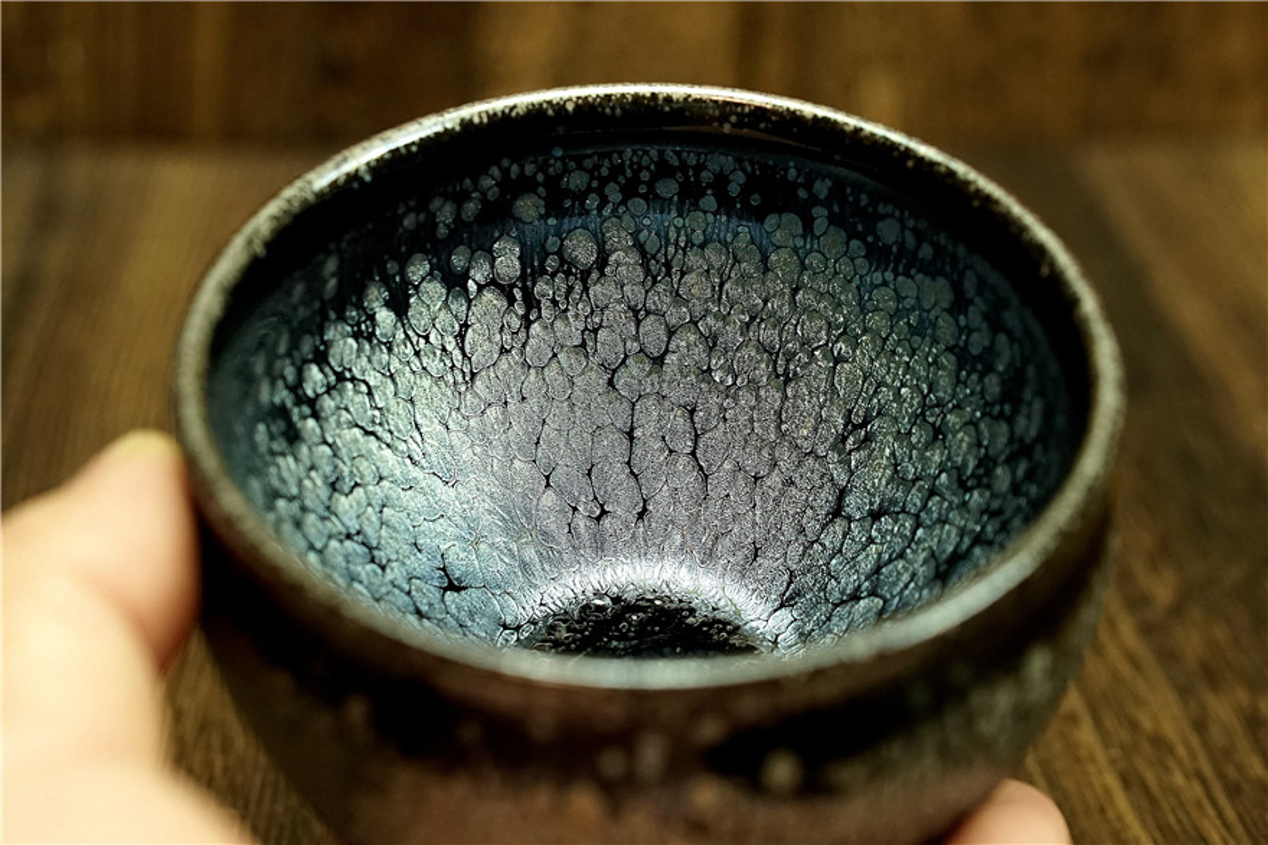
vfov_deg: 18.2
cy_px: 422
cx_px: 634
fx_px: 2641
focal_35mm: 75
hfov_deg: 27.0
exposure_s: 1/80
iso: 800
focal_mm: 50
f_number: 4
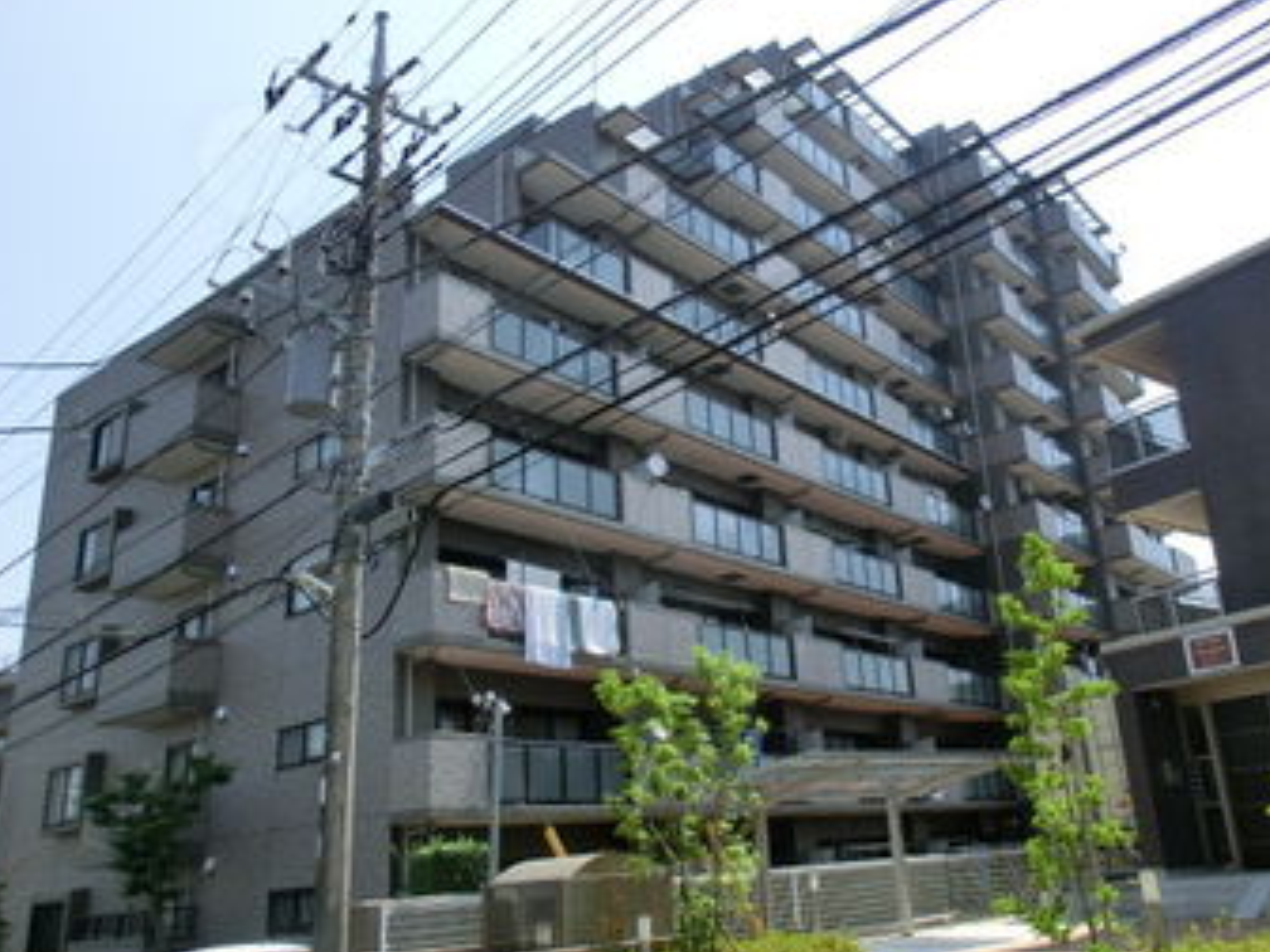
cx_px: 745
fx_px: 1101
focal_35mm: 30
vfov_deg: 46.8
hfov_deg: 59.6
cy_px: 485
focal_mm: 4.24
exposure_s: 1/160
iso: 100
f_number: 7.9
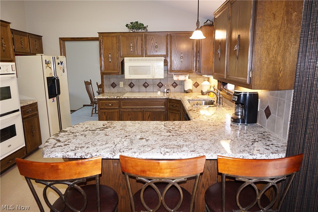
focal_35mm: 24
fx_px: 212
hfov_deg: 73.7
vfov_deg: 53.1
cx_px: 159
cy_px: 106
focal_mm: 16
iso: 1250
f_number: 4.5
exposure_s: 1/60
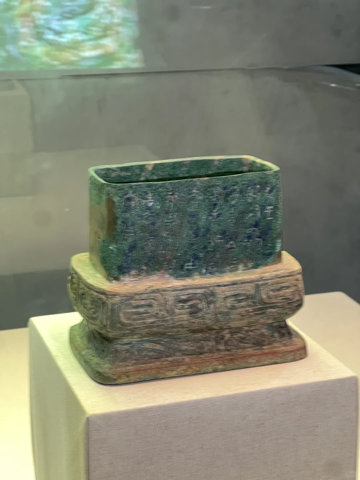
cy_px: 240
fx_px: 1068
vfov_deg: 25.3
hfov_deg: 19.1
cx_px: 180
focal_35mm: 77
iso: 400
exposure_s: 1/15
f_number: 2.8
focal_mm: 9
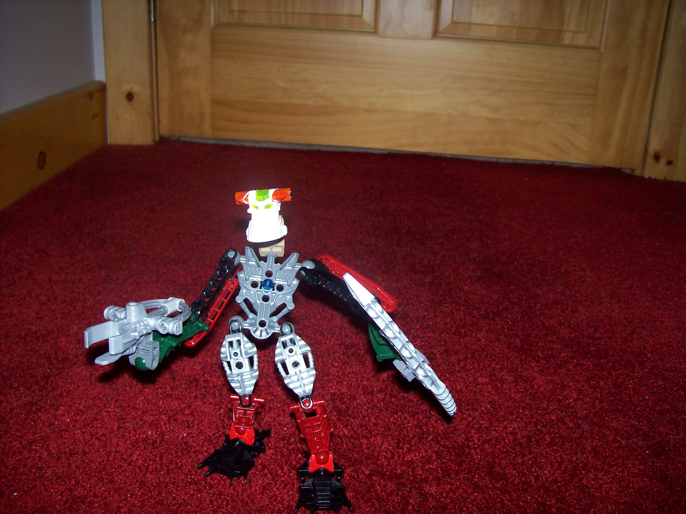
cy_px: 257
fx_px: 713
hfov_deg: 51.4
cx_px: 343
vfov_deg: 39.6
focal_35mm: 36
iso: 80
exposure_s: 1/64
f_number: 2.7
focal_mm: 6
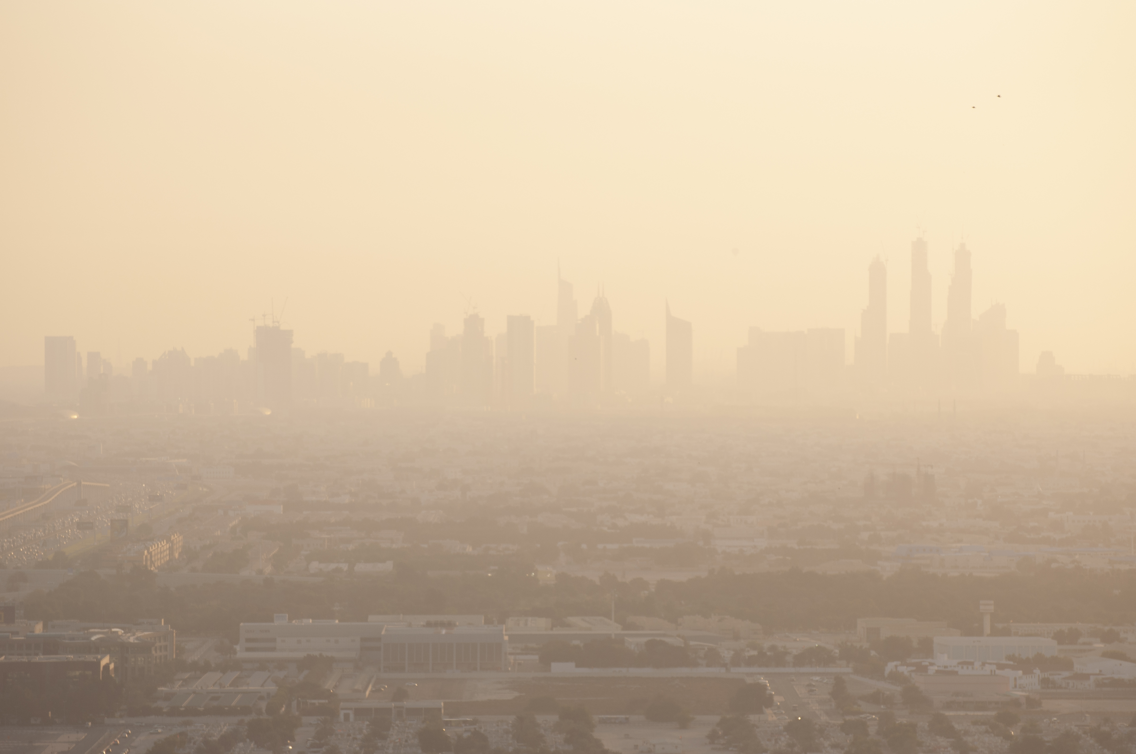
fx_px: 7800
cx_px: 568
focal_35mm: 248
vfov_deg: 5.5
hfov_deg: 8.3
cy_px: 377
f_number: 5
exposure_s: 1/400
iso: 100
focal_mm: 165
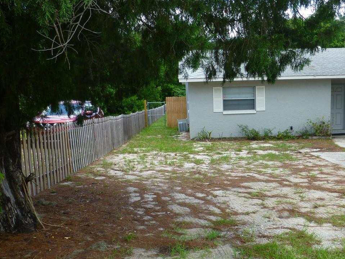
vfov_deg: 35.7
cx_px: 236
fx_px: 399
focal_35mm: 40
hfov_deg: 45.9
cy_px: 163
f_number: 4
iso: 100
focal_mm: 4.3
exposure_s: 1/160
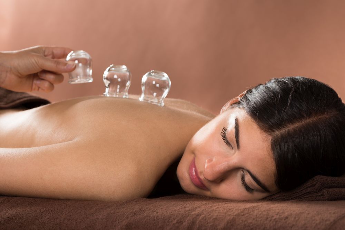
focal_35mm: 90
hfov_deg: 22.6
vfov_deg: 15.2
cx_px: 172
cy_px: 115
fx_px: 863
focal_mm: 90
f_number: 7.1
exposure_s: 1/160
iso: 100
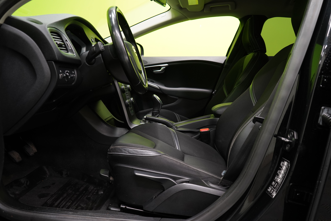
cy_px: 110
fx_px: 276
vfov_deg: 43.6
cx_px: 166
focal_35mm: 30
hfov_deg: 61.9
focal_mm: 30
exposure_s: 1/20
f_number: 5.6
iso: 1250
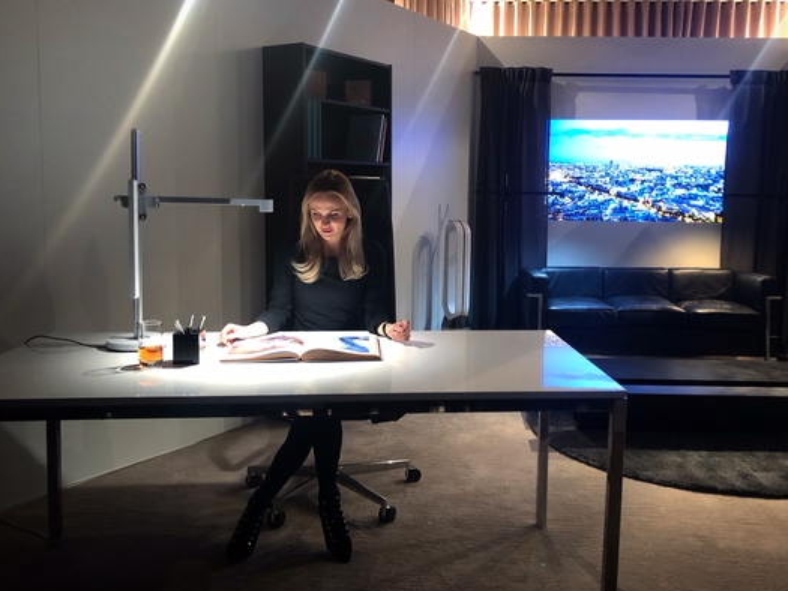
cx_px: 446
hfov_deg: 56.6
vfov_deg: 44.1
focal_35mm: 32
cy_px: 266
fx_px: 729
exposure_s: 1/6
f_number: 1.8
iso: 100
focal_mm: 4
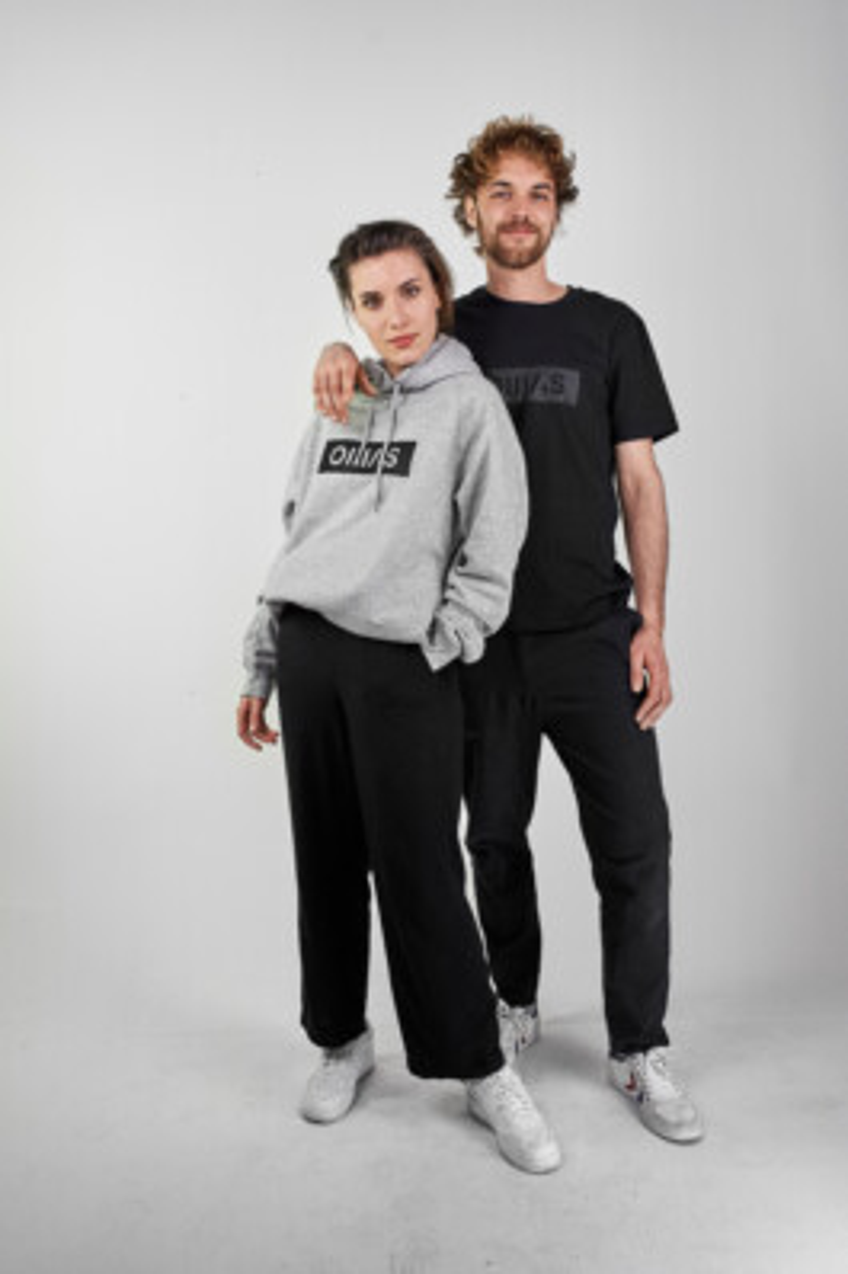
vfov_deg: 54.5
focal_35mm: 35
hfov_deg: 37.8
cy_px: 637
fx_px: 1238
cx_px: 424
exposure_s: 1/200
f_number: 5.6
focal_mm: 35
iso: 500
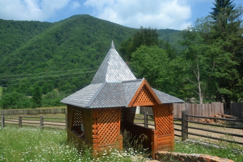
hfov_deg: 67.4
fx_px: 182
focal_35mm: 27
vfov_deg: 48.0
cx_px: 122
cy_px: 81
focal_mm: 18
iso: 100
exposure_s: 1/200
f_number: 7.1
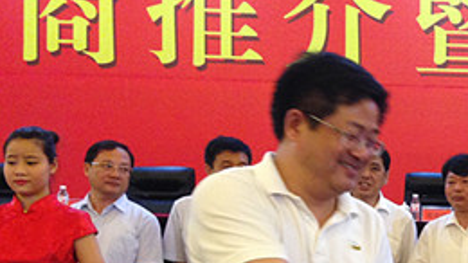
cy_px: 236
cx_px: 493
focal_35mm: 76
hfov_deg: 26.1
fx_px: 943
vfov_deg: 15.7
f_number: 2.4
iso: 250
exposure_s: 1/20
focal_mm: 4.12
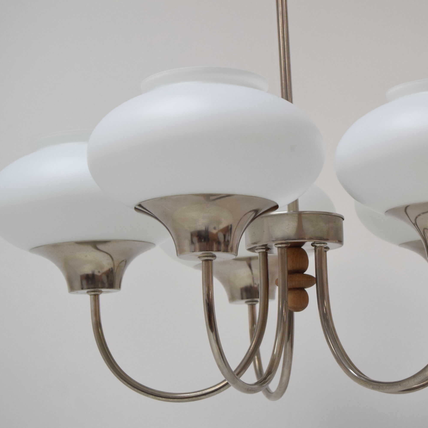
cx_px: 294
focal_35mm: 106
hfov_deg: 16.4
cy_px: 214
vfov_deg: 16.5
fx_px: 1478
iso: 1600
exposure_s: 1/200
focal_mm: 55
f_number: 7.1
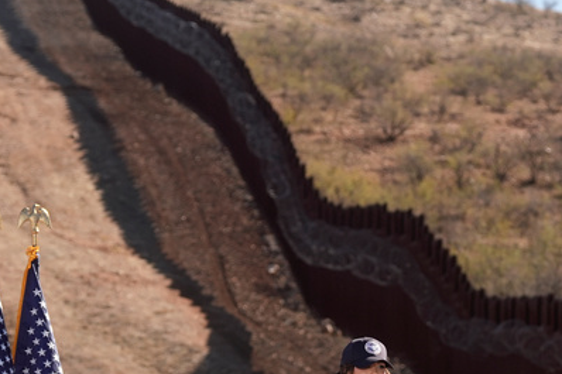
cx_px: 404
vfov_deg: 5.8
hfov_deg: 8.7
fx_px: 3698
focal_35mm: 237
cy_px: 354
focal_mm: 92
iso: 400
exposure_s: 1/3200
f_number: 4
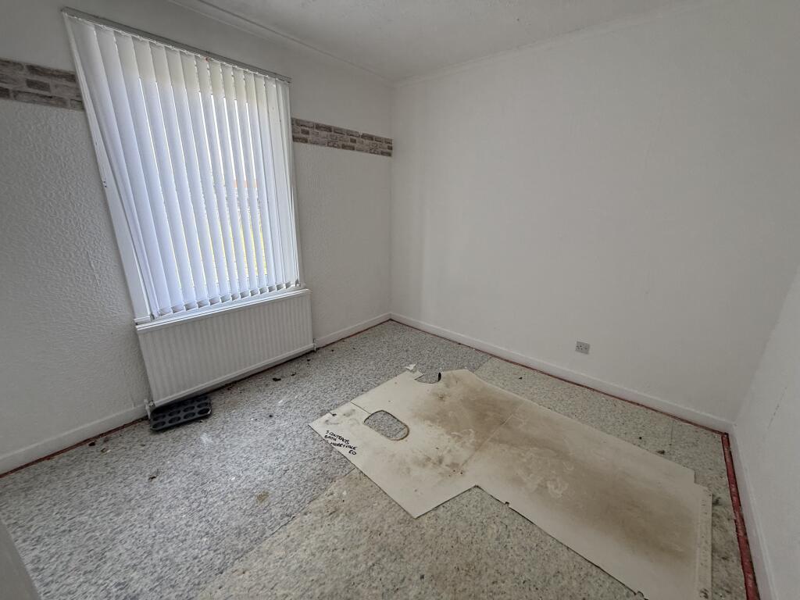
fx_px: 324
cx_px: 400
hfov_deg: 102.1
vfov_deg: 85.7
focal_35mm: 14
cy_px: 300
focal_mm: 2.22
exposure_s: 1/99
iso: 160
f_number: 2.2
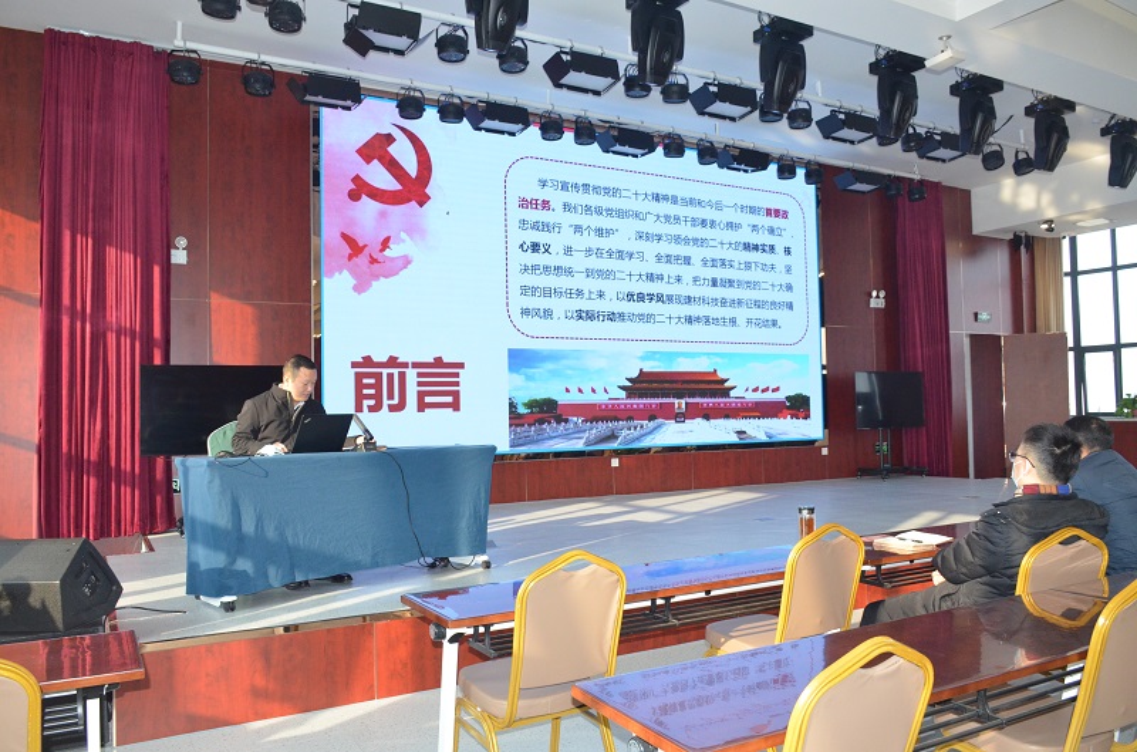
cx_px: 568
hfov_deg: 67.5
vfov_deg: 47.7
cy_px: 376
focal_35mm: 27
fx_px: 851
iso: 2000
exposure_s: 1/250
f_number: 6.3
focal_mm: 18
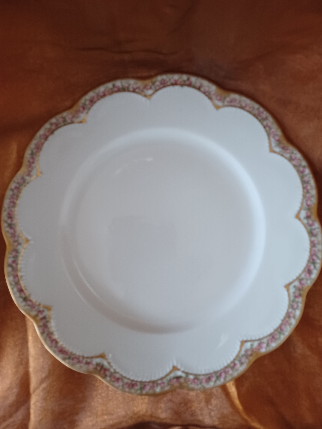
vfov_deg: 69.4
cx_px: 161
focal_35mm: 25
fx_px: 310
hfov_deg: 54.9
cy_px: 214
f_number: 1.8
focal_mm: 4.6
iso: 500
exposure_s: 1/24
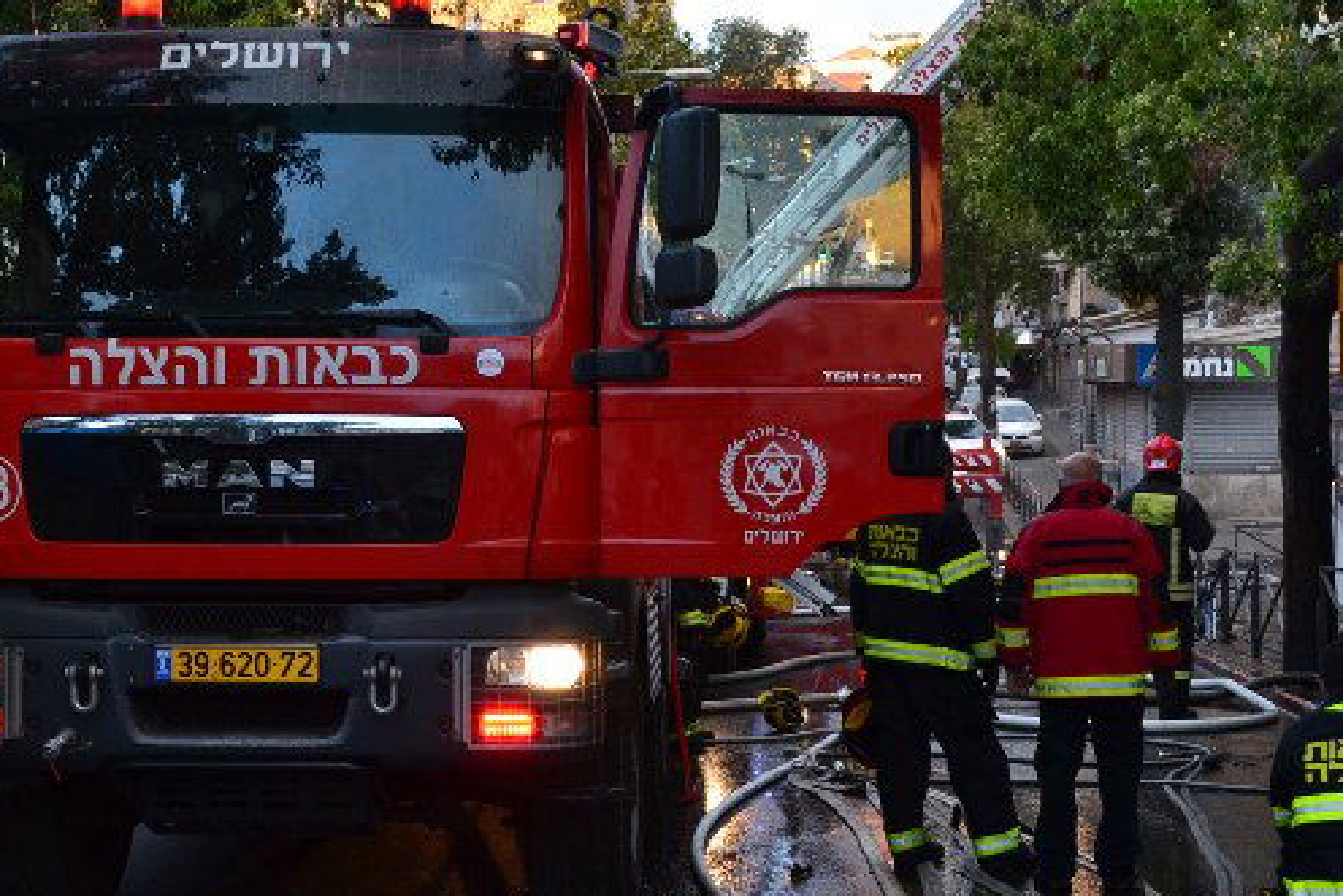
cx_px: 655
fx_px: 2164
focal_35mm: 58
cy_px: 462
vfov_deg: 23.4
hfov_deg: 34.5
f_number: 8
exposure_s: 1/50
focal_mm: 24
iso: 400
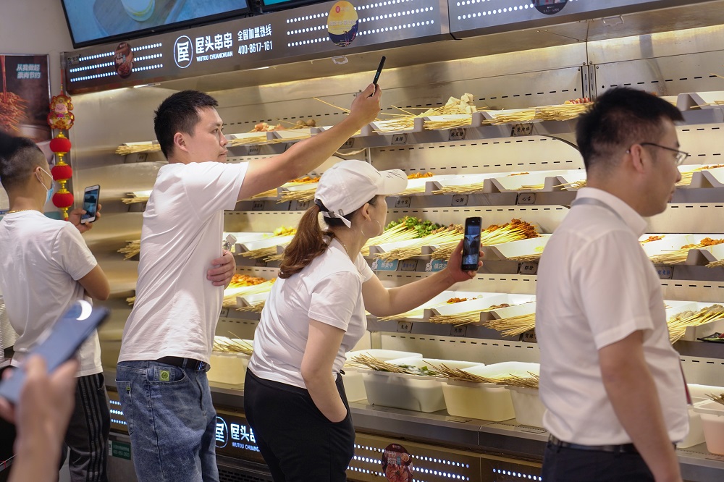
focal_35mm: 61
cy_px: 241
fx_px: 1226
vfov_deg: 22.2
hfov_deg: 32.9
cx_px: 362
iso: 640
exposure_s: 1/100
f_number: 4
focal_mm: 61
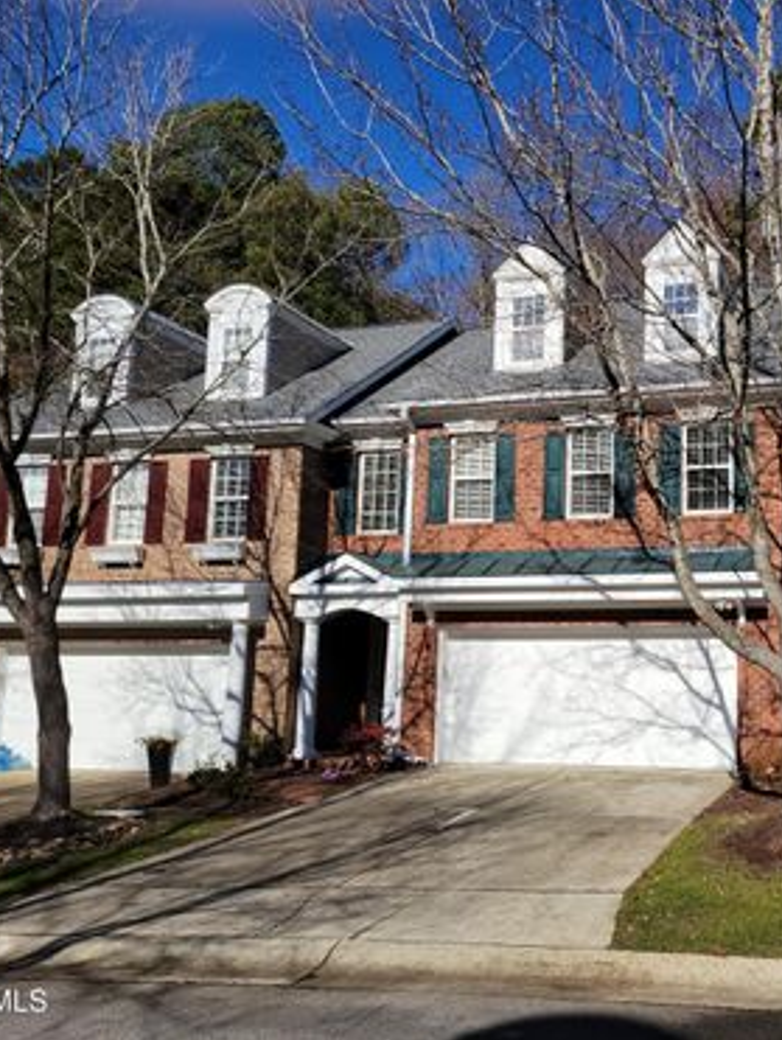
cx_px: 664
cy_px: 523
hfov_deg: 38.6
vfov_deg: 52.6
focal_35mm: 35
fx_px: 1052
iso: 40
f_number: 1.8
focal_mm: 5.4
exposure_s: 1/3903
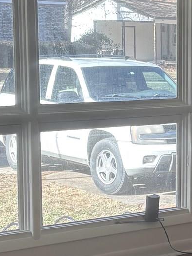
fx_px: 850
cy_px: 167
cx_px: 247
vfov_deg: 17.1
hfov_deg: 12.5
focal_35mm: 115
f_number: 1.6
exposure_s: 1/171
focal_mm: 5.96
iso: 40
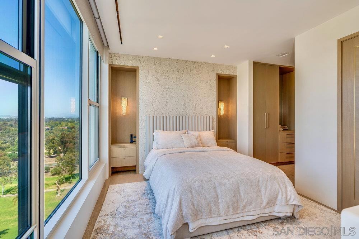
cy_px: 120
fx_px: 160
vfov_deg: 73.8
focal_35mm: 16
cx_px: 180
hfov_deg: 96.7
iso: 125
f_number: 5.6
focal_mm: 16
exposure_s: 1/200
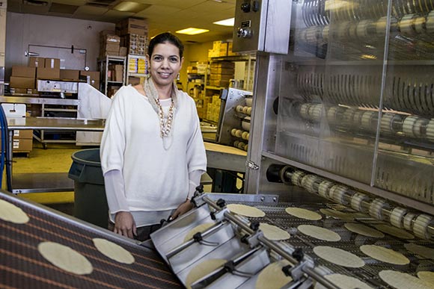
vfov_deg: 53.2
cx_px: 217
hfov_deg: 73.7
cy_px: 144
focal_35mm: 24
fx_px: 289
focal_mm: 24
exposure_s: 1/180
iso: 1600
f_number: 2.8
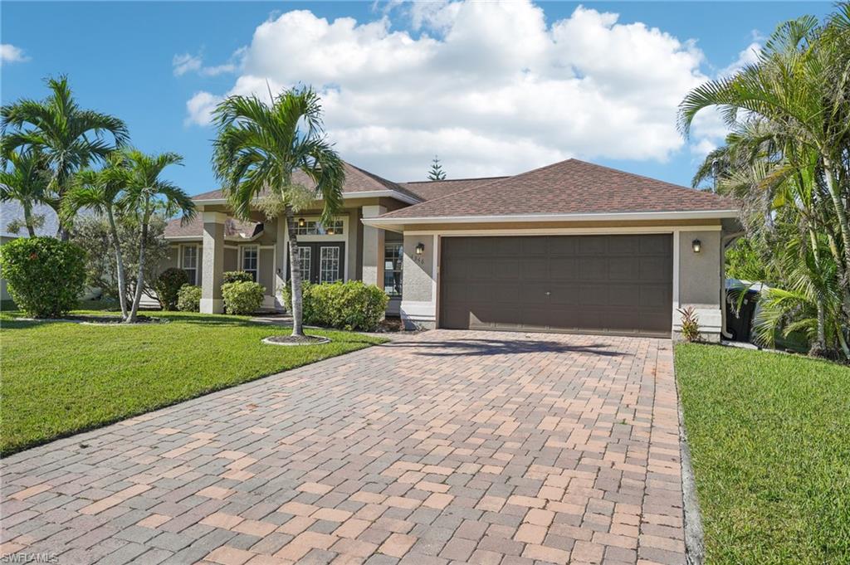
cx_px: 425
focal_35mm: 25
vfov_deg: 51.2
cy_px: 282
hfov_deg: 71.6
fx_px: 590
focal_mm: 25
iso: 400
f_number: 8
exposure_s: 1/1000
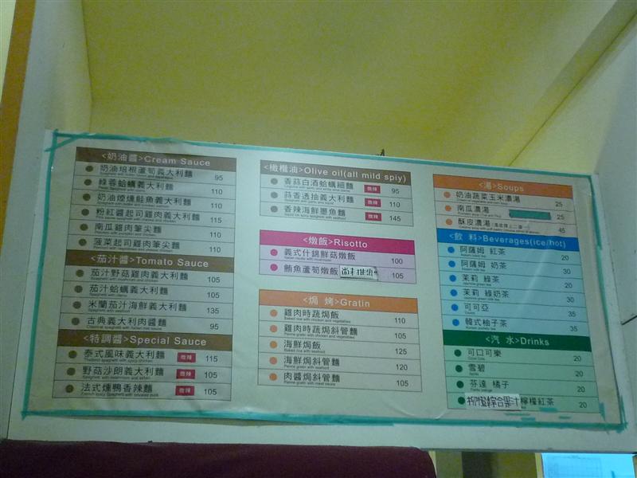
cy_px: 239
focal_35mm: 46
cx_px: 318
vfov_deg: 31.5
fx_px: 846
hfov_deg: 41.2
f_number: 2.8
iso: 400
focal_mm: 4.5
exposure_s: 1/25
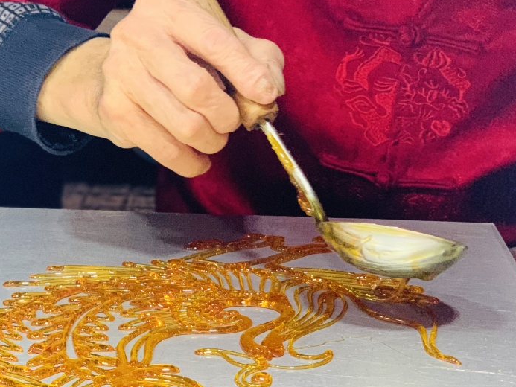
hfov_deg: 21.7
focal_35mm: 90
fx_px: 1342
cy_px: 137
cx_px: 159
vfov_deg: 16.4
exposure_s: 1/60
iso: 320
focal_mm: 6
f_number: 2.4
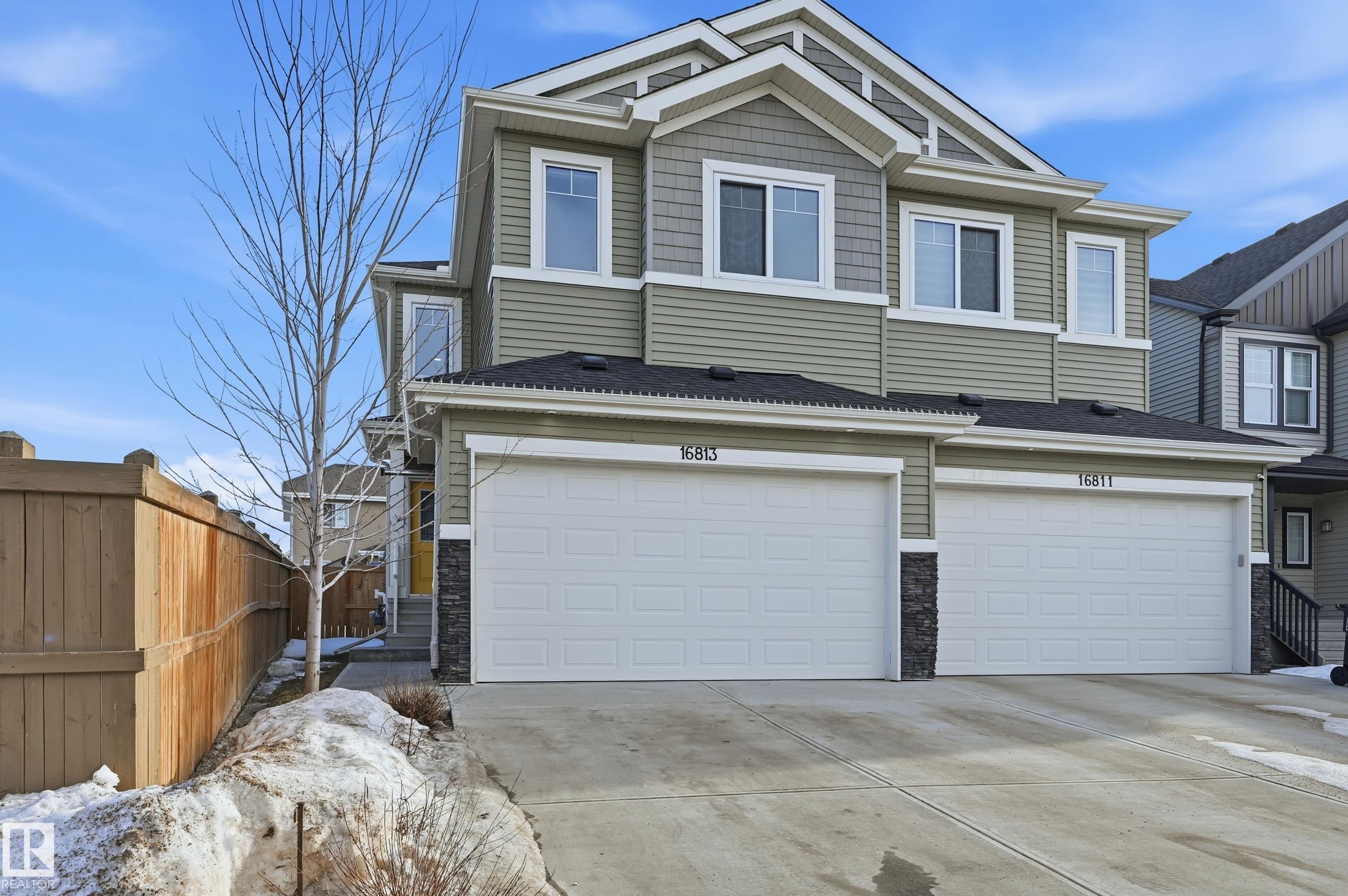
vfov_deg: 55.0
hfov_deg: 76.1
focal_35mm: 23
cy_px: 448
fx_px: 861
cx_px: 674
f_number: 8
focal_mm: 23
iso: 100
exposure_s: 1/800
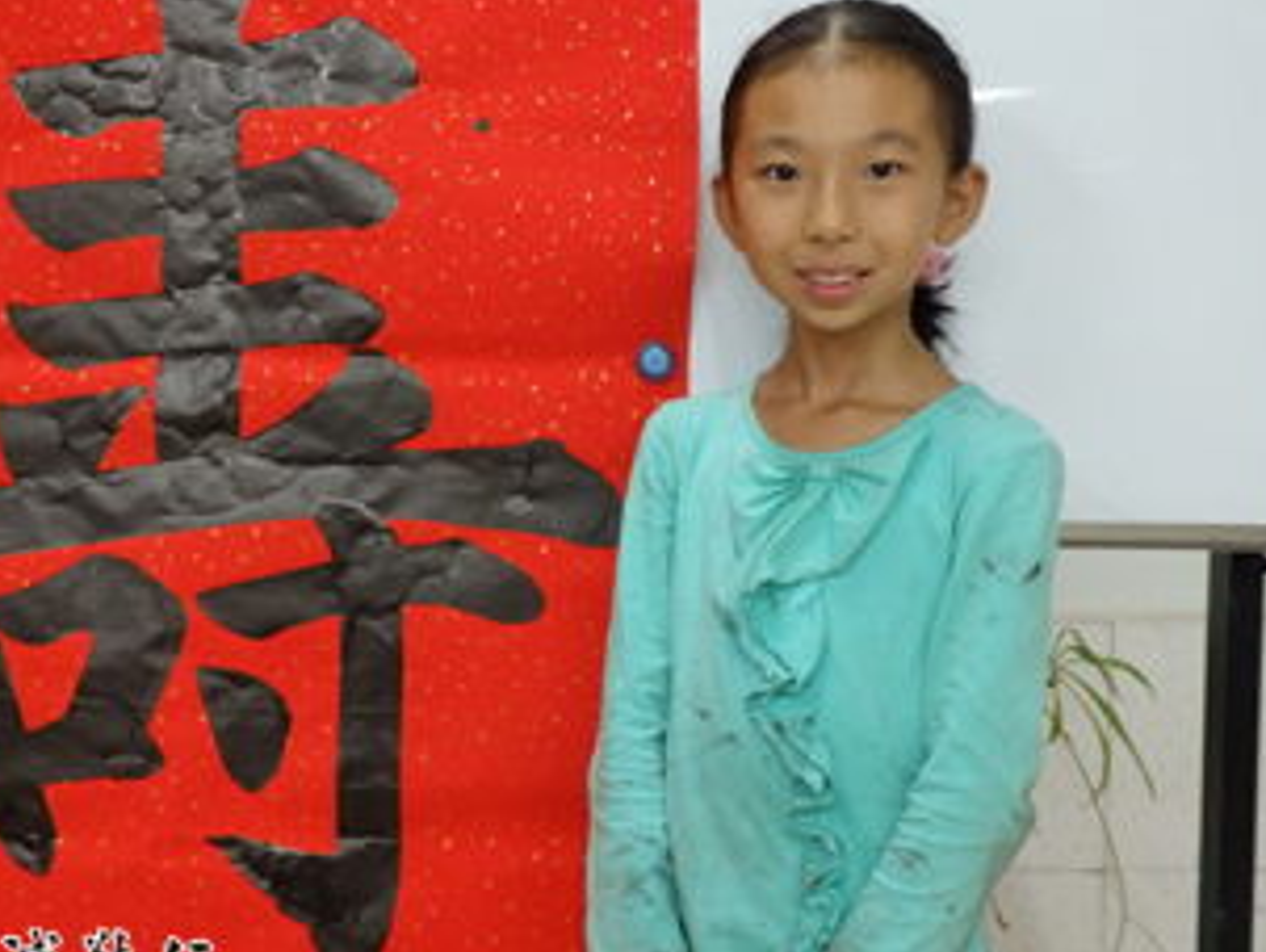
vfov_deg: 29.7
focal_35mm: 49
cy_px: 411
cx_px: 465
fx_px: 1793
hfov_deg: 38.6
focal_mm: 6.6
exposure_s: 1/50
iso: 800
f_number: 3.6
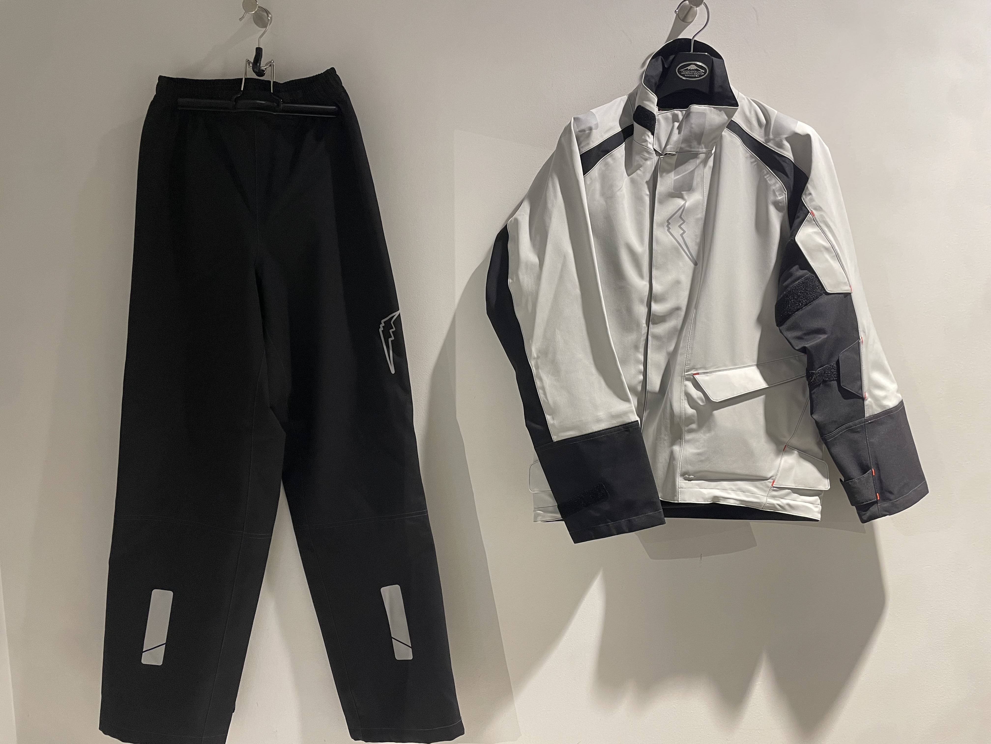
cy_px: 372
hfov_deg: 67.3
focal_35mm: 26
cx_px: 496
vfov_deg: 53.1
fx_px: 744
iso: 125
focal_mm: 4.2
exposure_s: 1/50
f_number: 1.6
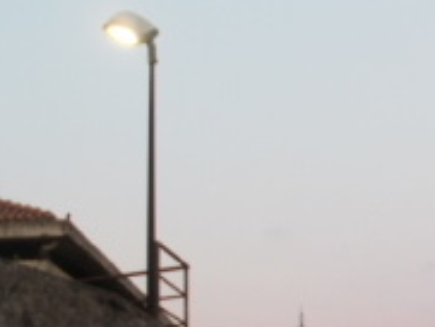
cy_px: 370
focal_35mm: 127
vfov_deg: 11.5
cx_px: 524
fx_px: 1597
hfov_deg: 15.0
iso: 125
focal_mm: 6.3
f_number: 3.5
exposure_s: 1/30
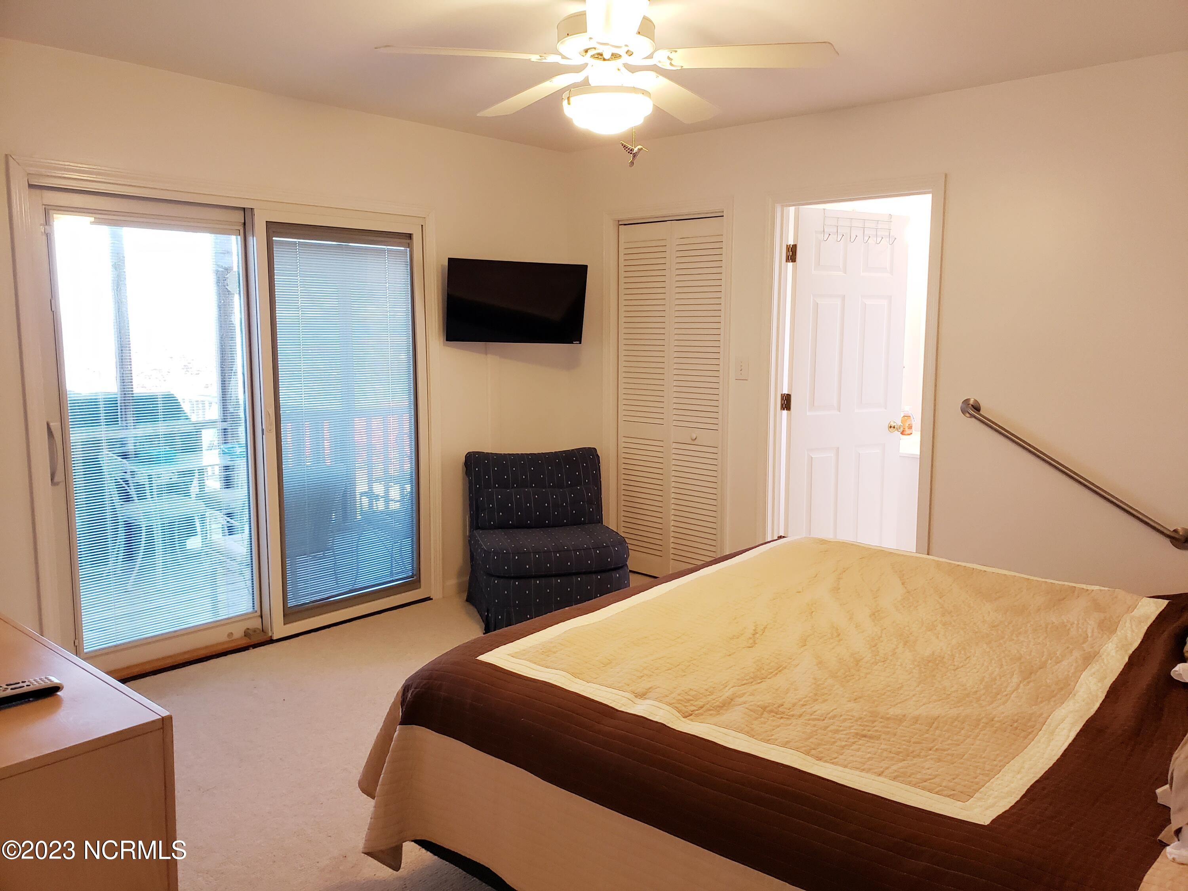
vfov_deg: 53.1
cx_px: 594
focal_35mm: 26
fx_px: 892
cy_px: 446
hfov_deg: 67.3
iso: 320
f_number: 2.4
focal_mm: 4.3
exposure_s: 1/60
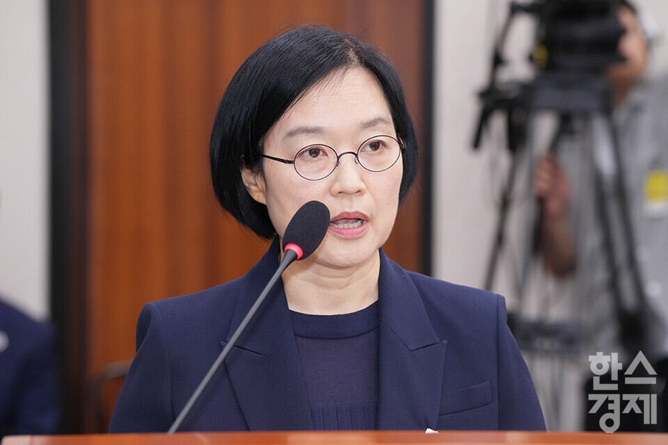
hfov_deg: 14.7
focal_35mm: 140
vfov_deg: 9.8
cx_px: 334
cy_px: 222
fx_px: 2598
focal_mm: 140
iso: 3200
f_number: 5
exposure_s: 1/160
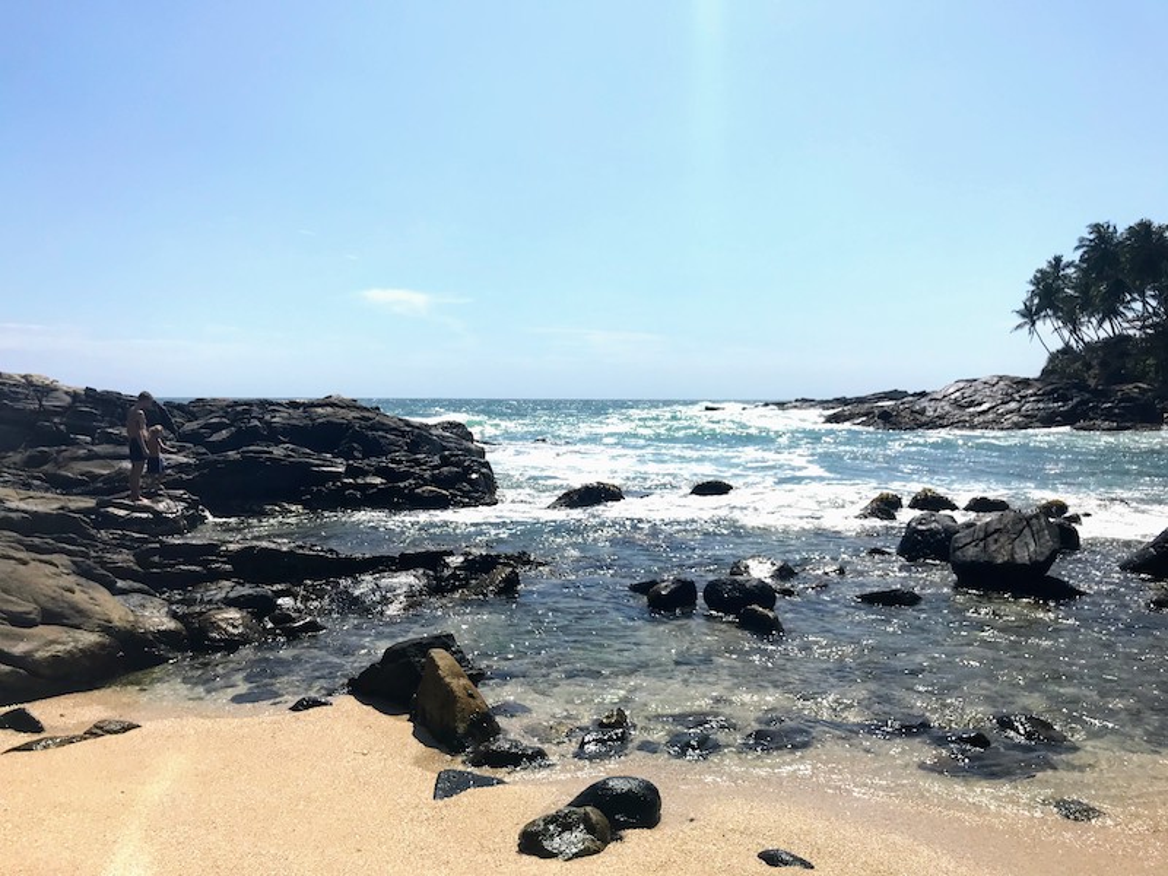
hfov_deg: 63.4
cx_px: 584
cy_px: 438
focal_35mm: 28
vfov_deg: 49.7
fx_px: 945
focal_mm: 3.99
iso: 20
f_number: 1.8
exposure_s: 1/3690
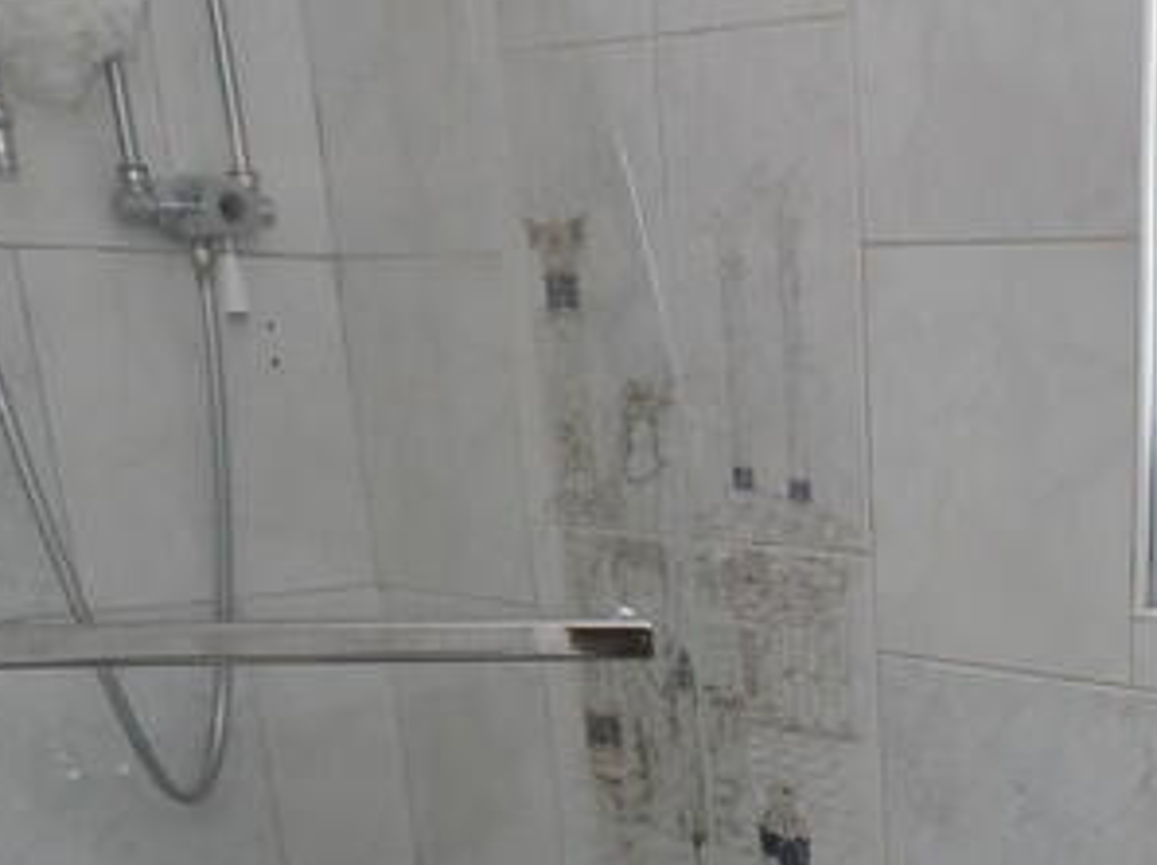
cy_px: 1134
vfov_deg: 23.5
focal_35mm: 55
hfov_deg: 32.7
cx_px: 1126
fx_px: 1825
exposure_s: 1/80
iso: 400
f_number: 5
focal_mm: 11
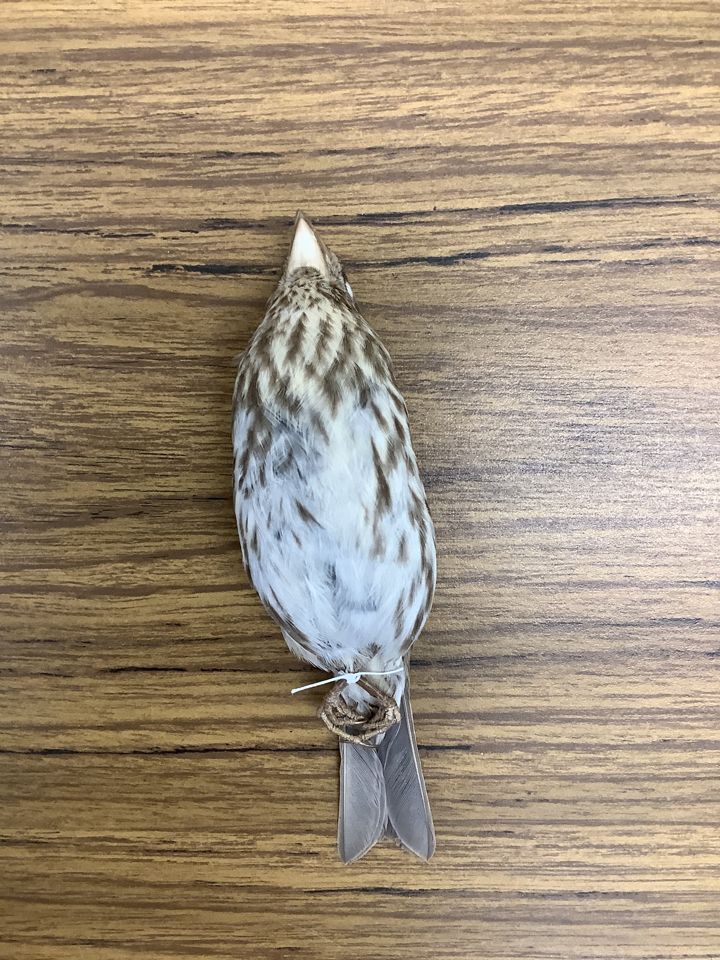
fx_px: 860
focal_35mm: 31
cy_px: 480
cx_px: 360
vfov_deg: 58.4
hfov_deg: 45.4
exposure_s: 1/60
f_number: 2.4
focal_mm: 3.3
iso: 160
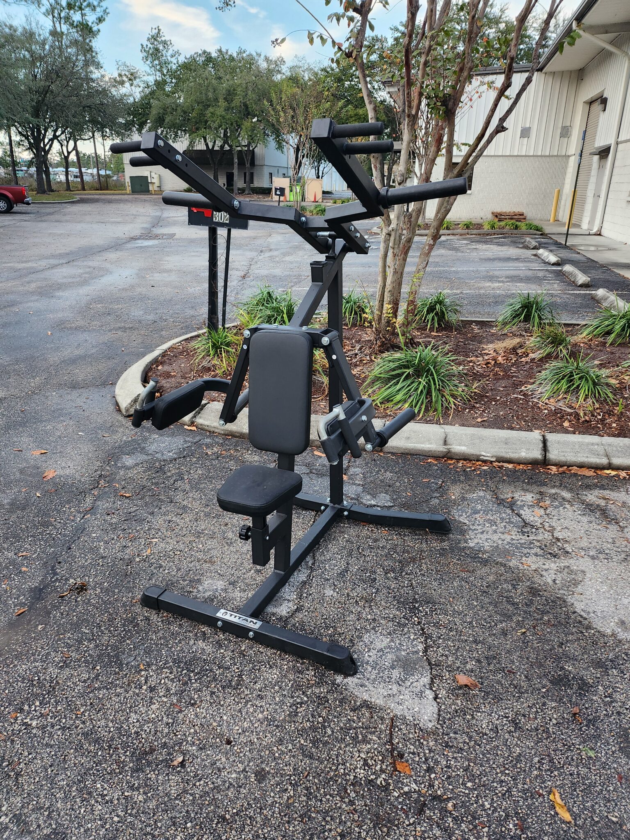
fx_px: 582
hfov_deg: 56.8
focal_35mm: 24
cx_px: 315
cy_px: 420
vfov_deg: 71.6
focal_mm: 5
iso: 250
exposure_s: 1/120
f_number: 1.8
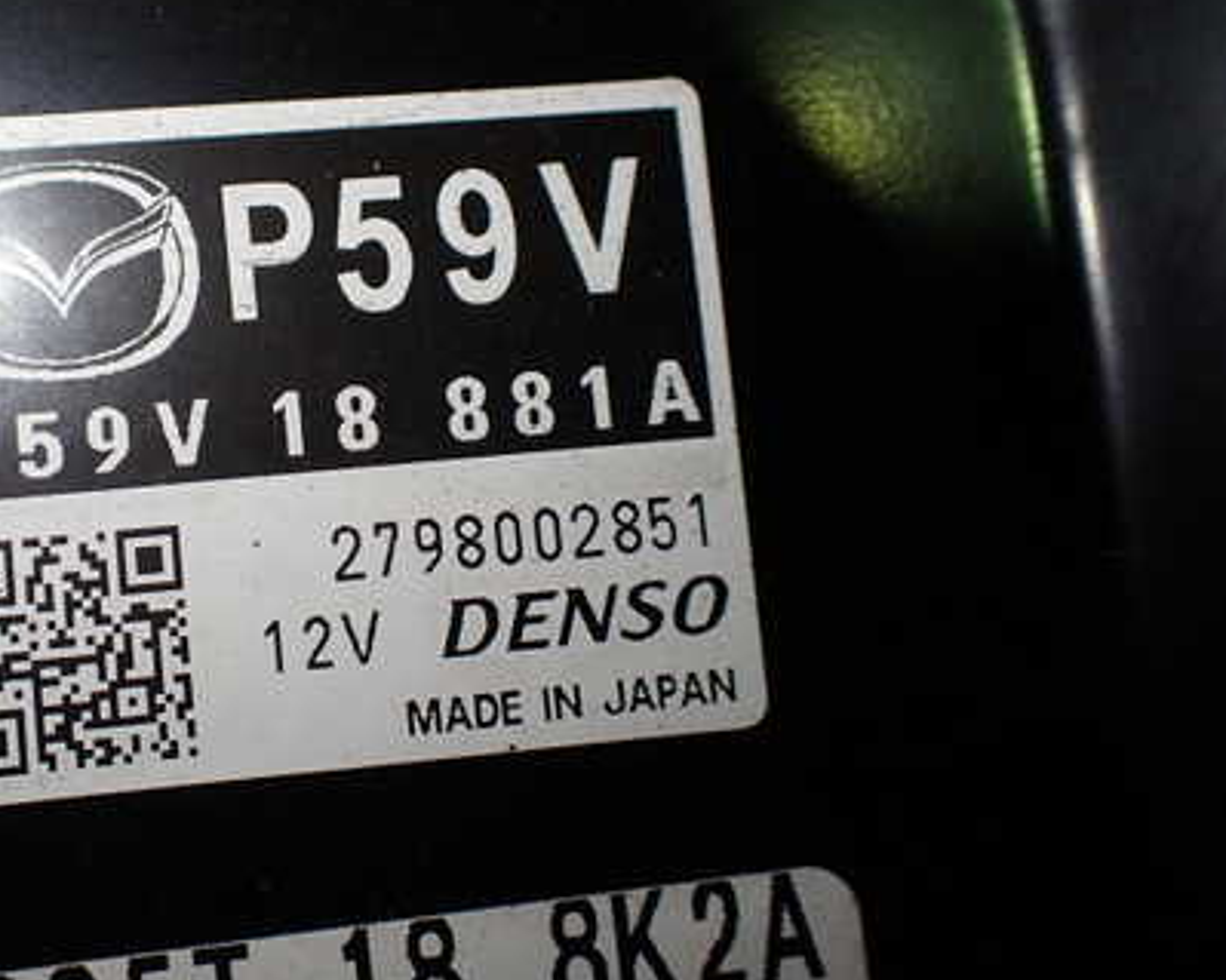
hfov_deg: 41.3
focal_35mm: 44
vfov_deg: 34.1
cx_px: 375
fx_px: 1596
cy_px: 427
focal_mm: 5.4
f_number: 2.3
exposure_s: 1/125
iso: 100
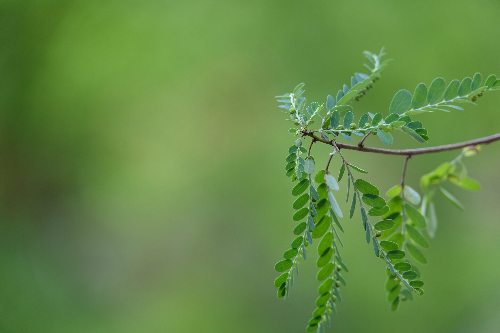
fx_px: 5555
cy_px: 166
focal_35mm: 400
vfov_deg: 3.4
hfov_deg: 5.2
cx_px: 250
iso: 320
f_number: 4
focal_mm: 146.76
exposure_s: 1/250
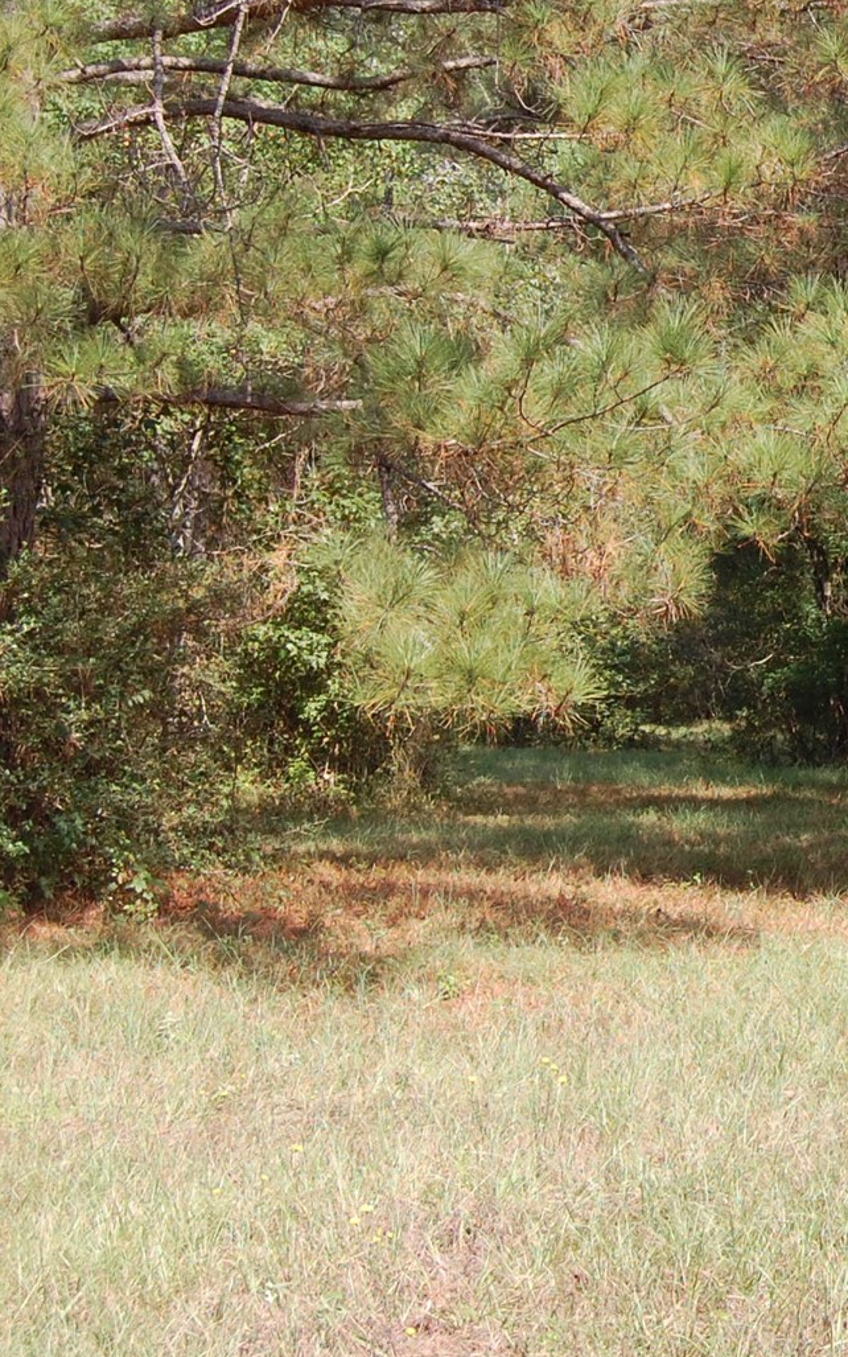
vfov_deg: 21.3
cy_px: 423
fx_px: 3586
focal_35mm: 97
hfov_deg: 13.0
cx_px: 1090
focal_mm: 30
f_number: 7.1
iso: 200
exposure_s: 1/200
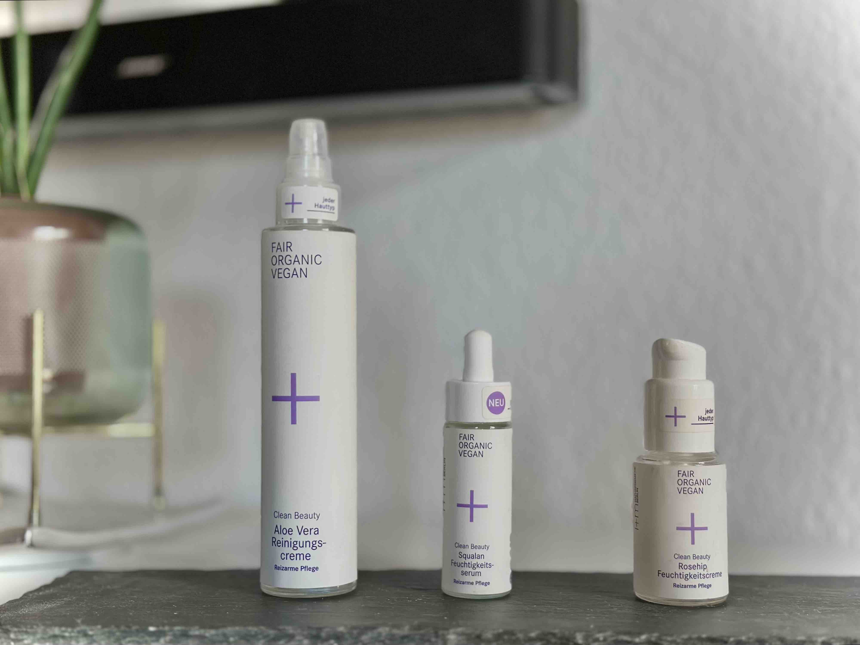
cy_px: 322
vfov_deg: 30.3
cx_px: 430
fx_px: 1192
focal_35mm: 48
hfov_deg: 39.7
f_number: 1.78
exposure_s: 1/77
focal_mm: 6.86
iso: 125
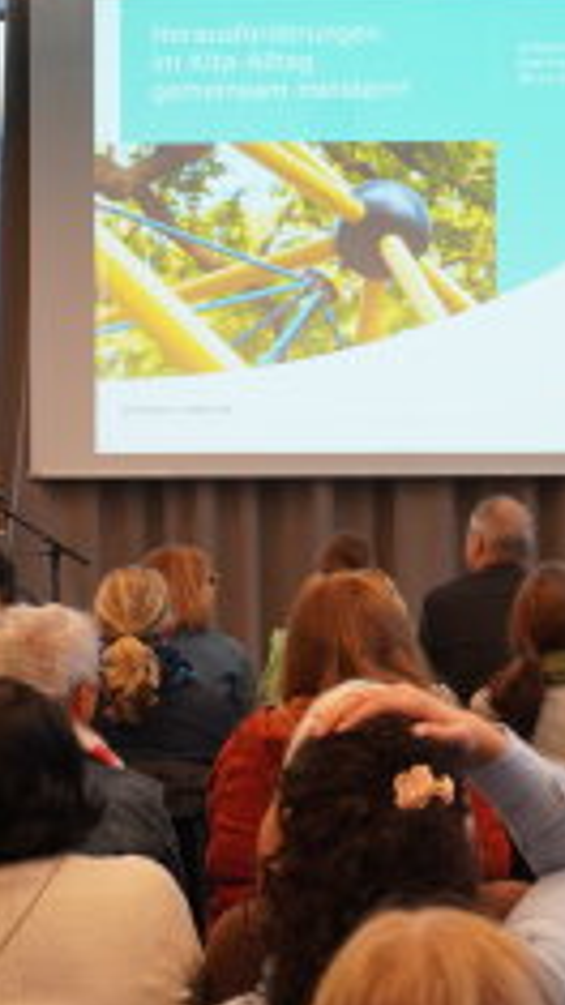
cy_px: 490
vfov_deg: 21.6
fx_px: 2637
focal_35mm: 99
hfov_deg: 12.2
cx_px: 231
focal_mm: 37
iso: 640
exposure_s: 1/60
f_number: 5.6
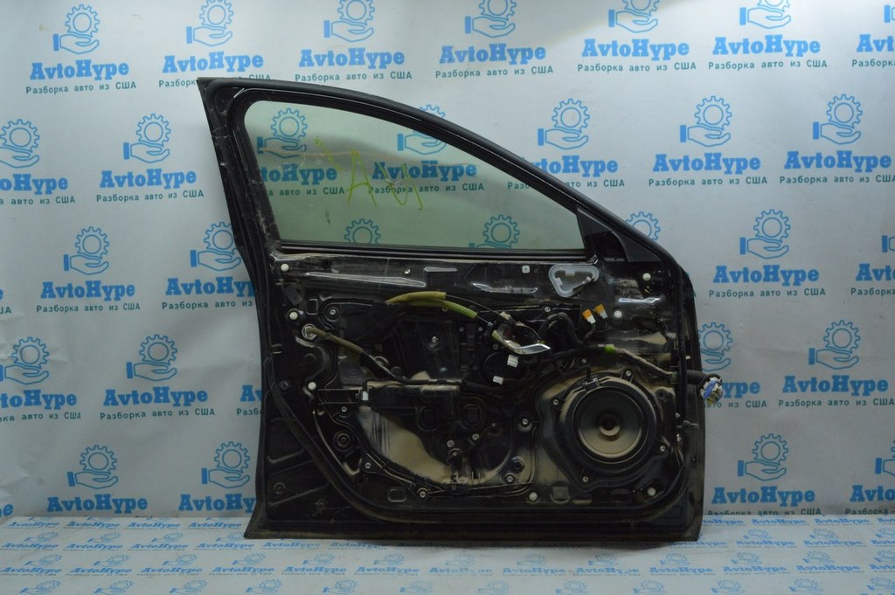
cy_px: 298
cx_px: 448
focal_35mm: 30
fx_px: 745
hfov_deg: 62.0
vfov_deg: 43.5
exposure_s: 1/50
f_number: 16
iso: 2200
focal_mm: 20
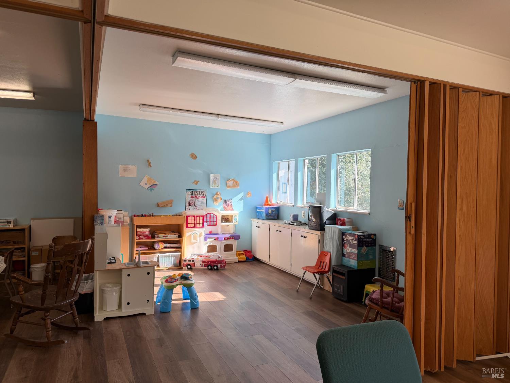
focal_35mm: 24
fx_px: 354
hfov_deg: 71.6
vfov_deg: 56.8
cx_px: 255
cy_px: 192
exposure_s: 1/353
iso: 100
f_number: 1.78
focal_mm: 6.76
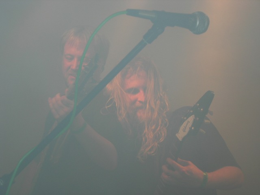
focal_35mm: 113
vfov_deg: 13.1
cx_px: 130
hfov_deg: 17.4
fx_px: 849
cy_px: 98
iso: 64
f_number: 4.9
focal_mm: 23.4
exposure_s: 1/60.1
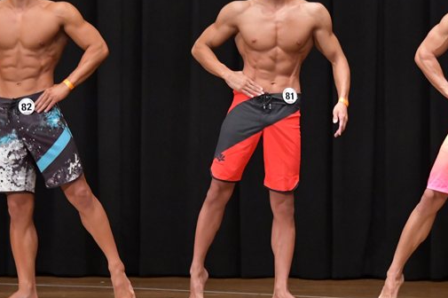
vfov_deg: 4.1
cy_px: 132
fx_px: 4141
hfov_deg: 6.2
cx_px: 245
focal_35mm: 333
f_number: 5.6
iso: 6400
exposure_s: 1/400
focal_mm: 145
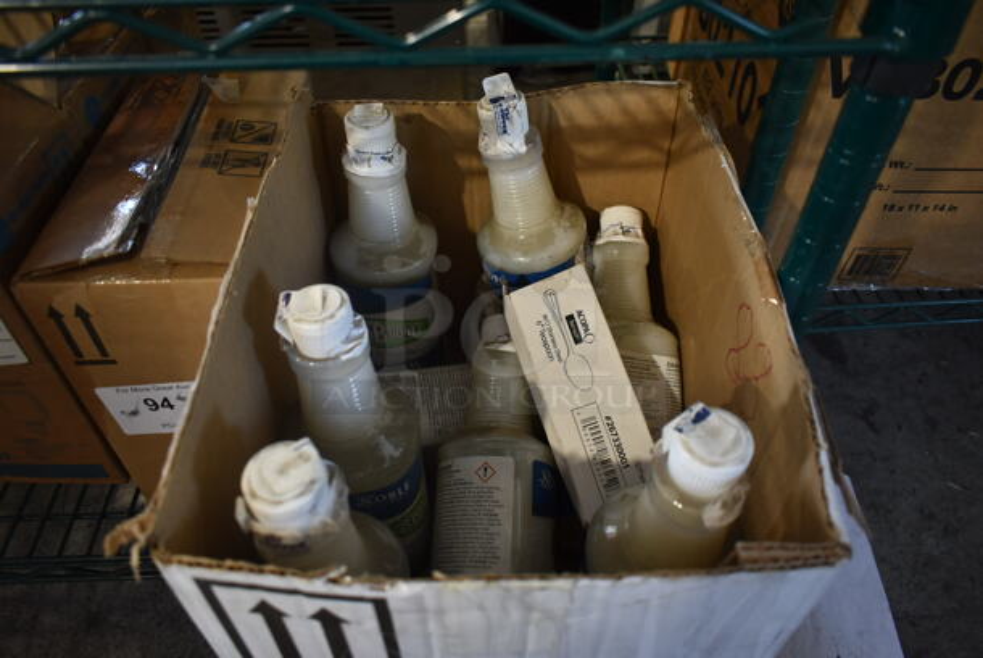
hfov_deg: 67.3
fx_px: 738
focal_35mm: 27
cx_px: 492
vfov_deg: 48.0
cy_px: 329
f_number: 3.5
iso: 640
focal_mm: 18
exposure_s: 1/30
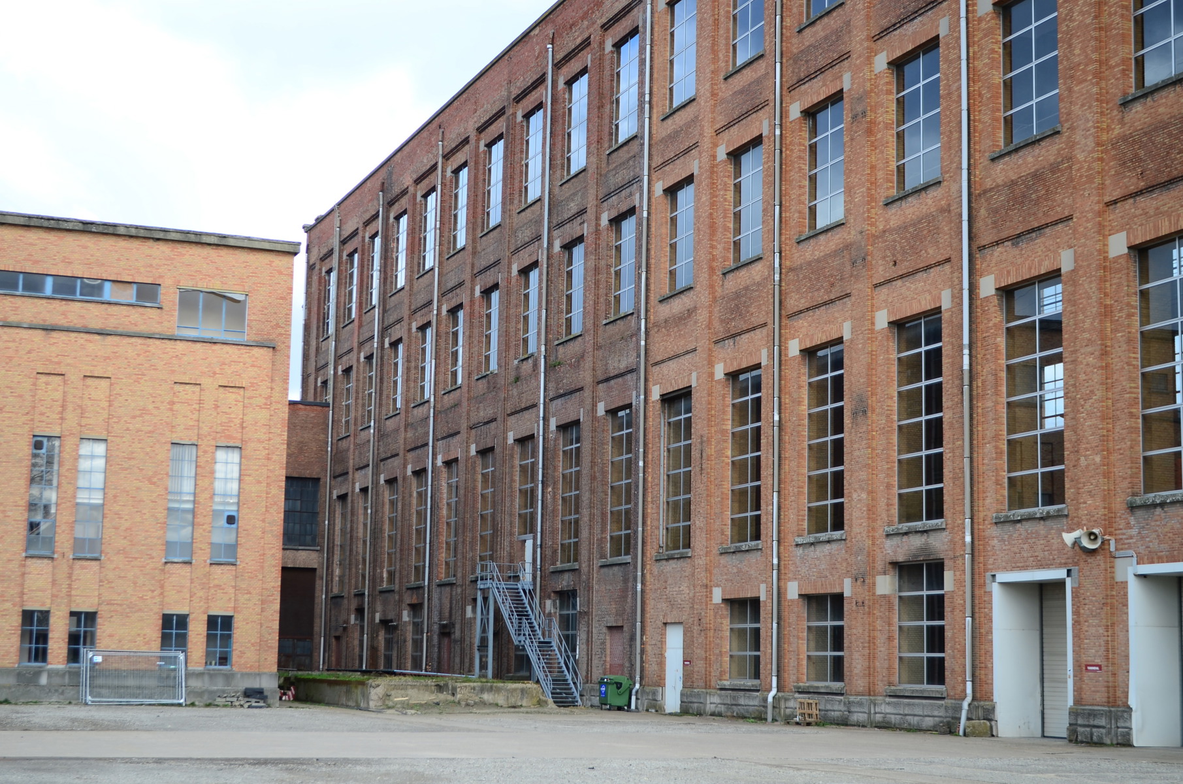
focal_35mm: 54
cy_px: 392
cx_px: 592
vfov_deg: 25.0
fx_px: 1771
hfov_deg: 36.9
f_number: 5
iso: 100
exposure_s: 1/125
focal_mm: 36
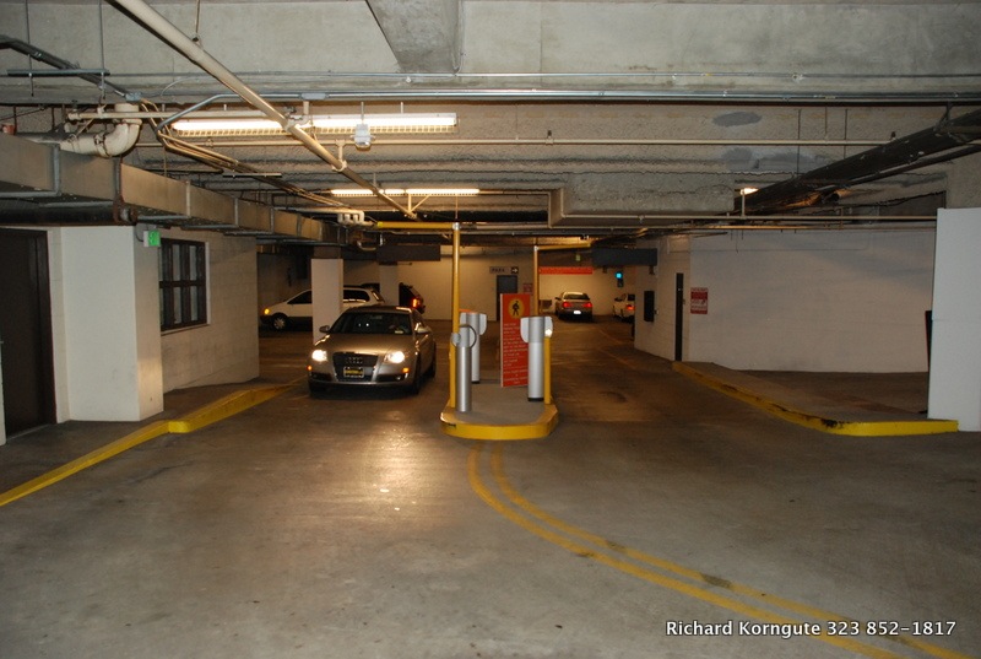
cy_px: 330
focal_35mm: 30
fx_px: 819
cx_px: 490
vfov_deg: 43.8
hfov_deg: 61.8
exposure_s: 1/60
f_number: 5
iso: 800
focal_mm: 20
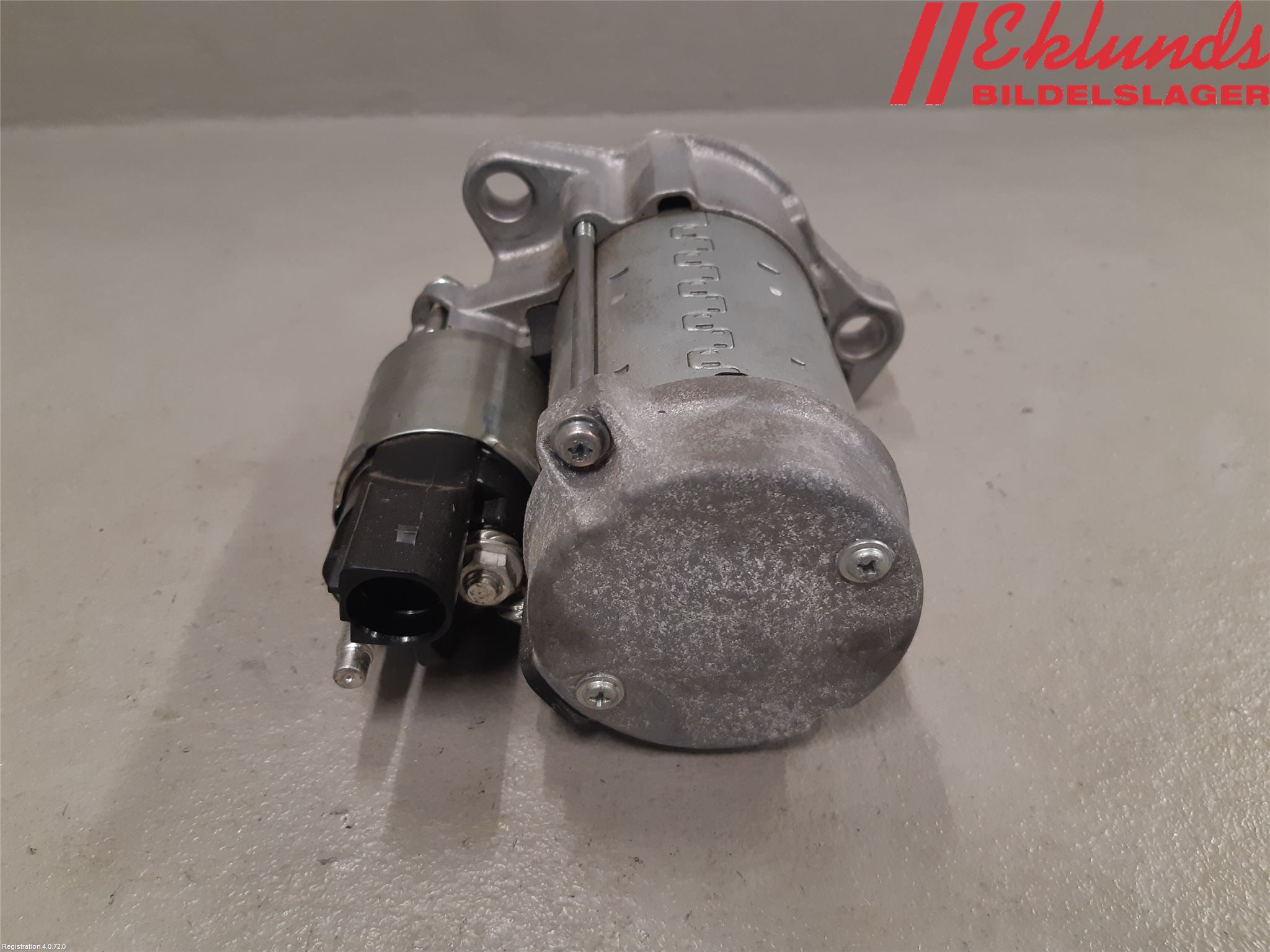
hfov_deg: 67.3
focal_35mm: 26
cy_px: 476
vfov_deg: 53.1
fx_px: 954
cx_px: 635
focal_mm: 3.93
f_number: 1.7
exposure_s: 1/50
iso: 125
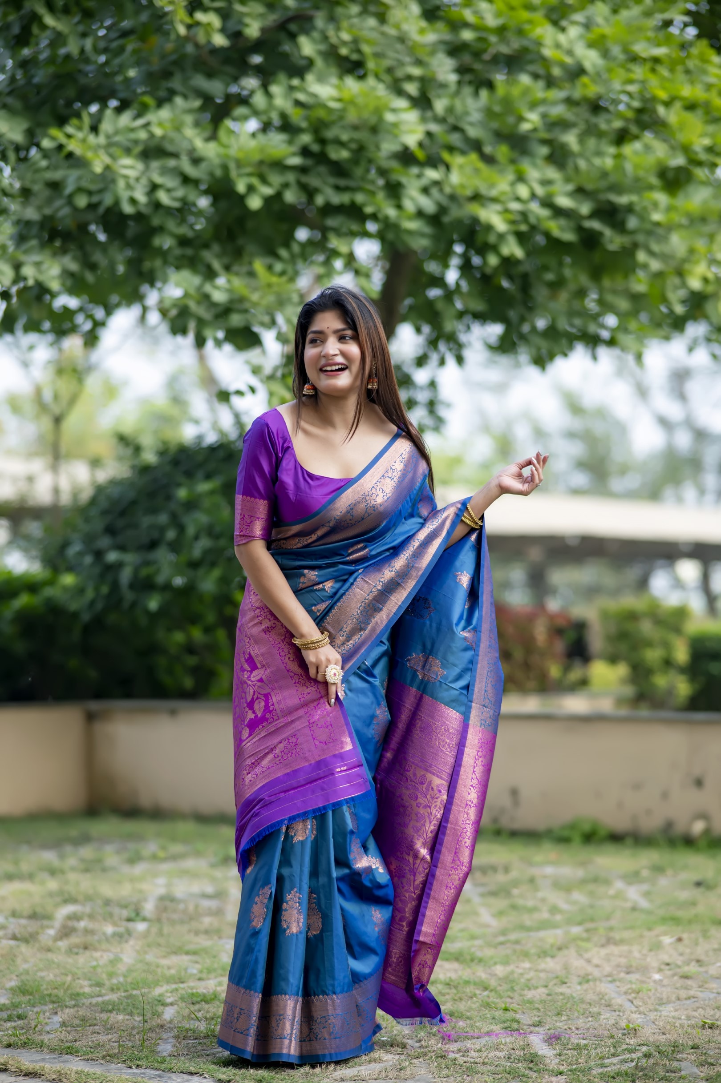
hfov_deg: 16.1
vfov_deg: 23.9
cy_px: 542
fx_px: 2557
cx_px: 360
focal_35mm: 85
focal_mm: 85
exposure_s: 1/1000
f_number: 1.8
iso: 100
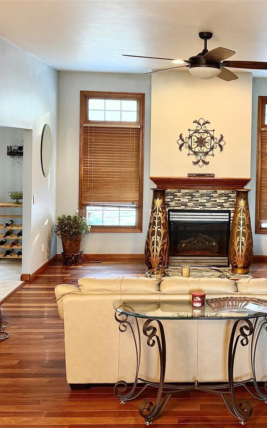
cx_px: 201
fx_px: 396
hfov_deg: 36.4
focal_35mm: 34
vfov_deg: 56.7
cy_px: 214
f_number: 1.78
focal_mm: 6.76
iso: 250
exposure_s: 1/60
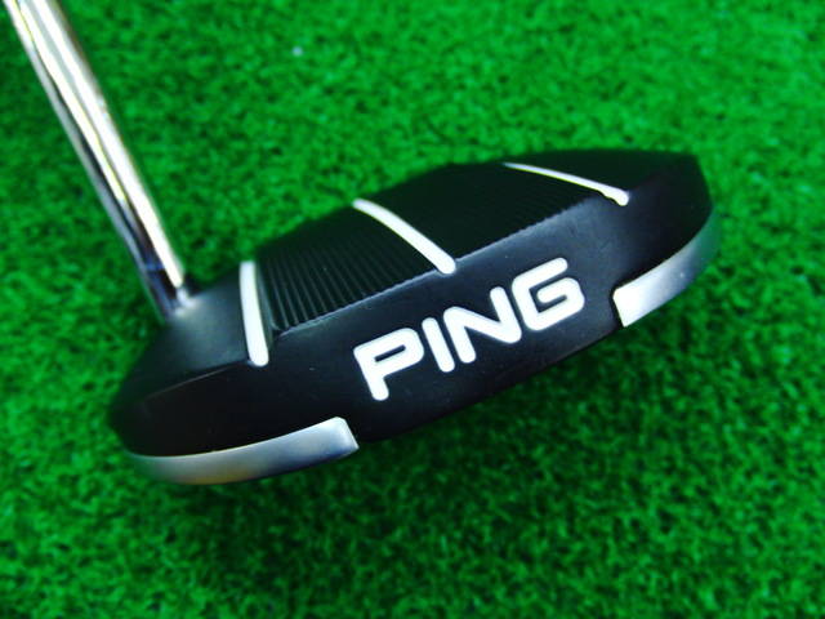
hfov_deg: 50.1
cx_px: 412
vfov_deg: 38.7
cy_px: 310
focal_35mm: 37
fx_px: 882
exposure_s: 1/30
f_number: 3.6
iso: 400
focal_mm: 6.42
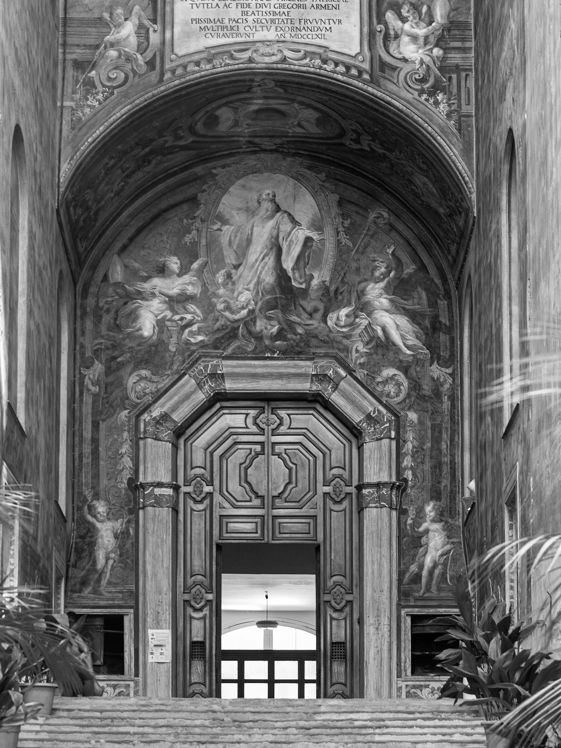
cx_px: 280
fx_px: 2161
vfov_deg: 19.6
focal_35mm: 100
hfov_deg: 14.8
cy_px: 374
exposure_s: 1/30
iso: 200
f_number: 4
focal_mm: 50
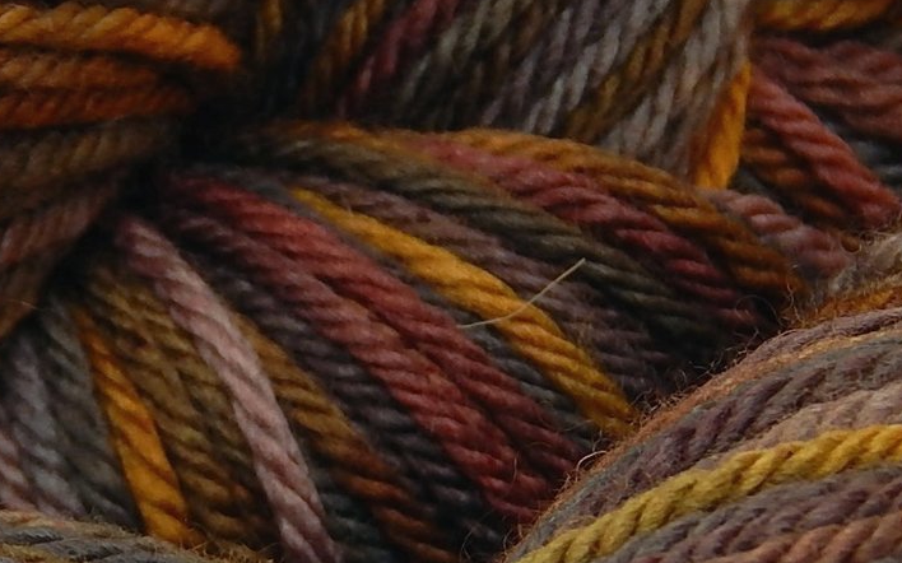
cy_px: 665
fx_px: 7422
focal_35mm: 302
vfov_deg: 4.3
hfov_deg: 6.9
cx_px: -283
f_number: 4.5
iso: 125
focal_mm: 18.7
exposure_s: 1/13
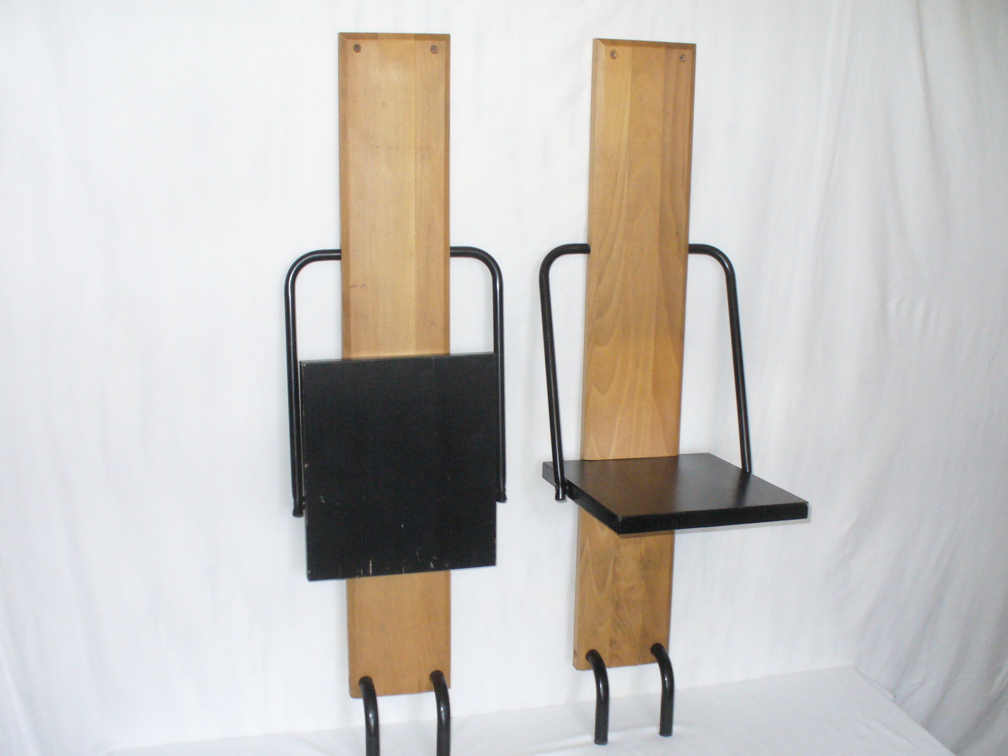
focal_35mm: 40
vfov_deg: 36.0
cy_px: 392
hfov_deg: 46.8
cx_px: 489
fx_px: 1165
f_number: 2.8
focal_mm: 6.1
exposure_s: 1/30
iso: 250
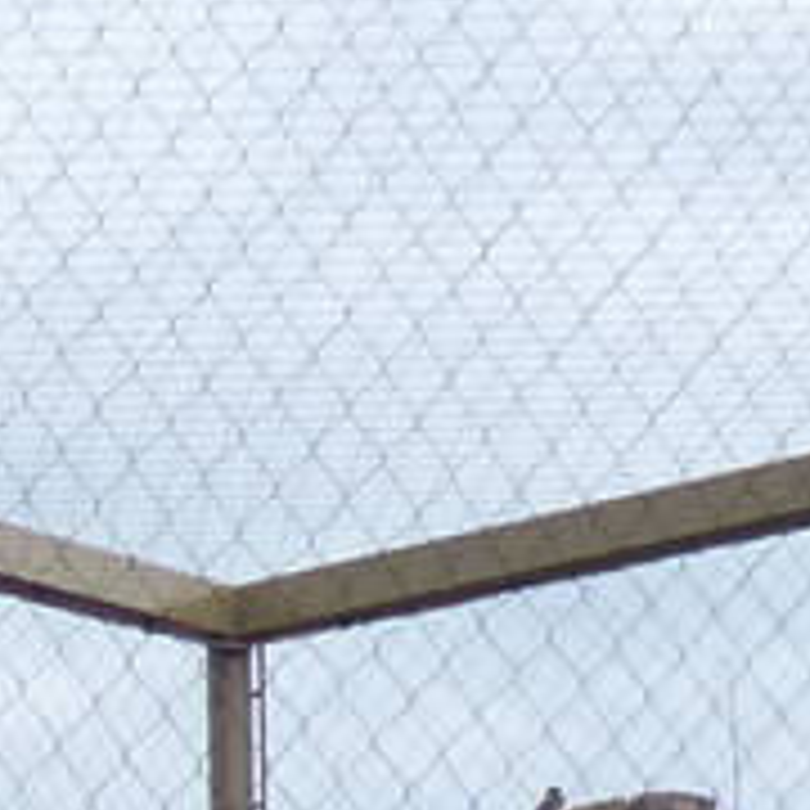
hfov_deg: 9.0
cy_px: 1580
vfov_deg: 10.3
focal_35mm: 157
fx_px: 4156
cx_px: -1624
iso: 100
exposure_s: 1/1000
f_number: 2.8
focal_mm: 3.58
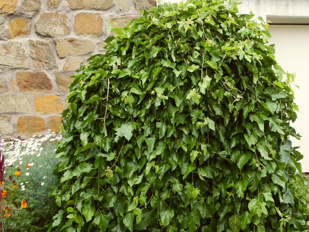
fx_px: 428
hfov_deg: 39.7
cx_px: 154
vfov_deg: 30.3
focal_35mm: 48
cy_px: 116
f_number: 3.6
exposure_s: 1/60
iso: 64
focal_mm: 10.04
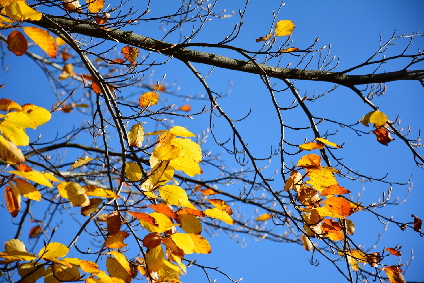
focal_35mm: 158
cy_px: 142
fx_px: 1855
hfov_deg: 13.0
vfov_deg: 8.7
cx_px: 212
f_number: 5.6
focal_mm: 105
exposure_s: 1/400
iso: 200
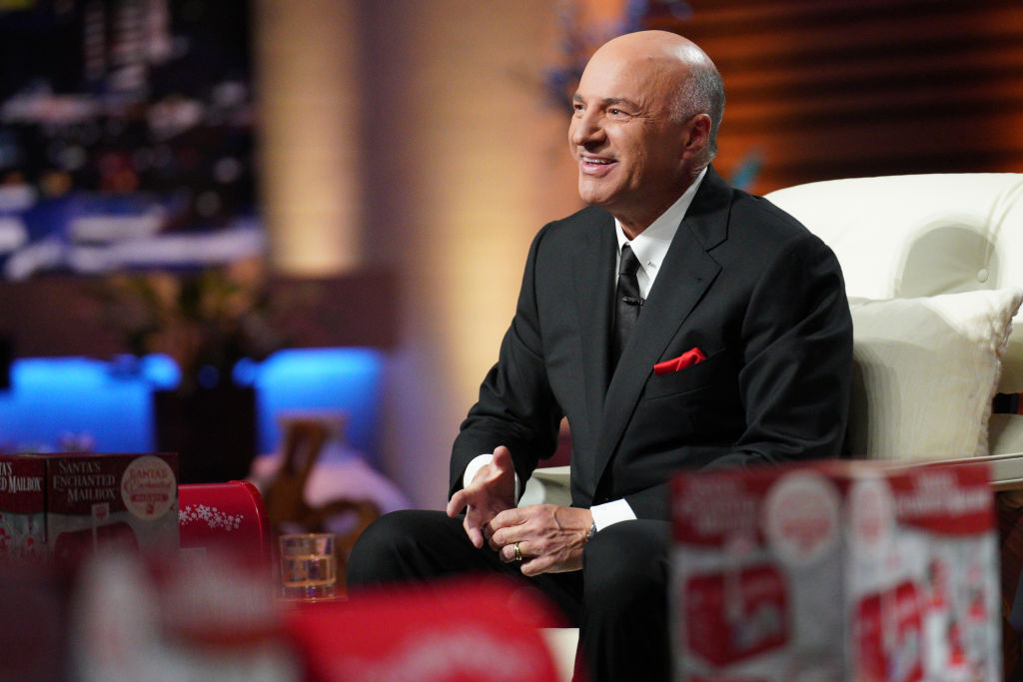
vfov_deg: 5.1
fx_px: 7673
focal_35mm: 270
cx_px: 512
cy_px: 341
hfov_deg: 7.6
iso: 4000
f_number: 2.8
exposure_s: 1/160
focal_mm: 180
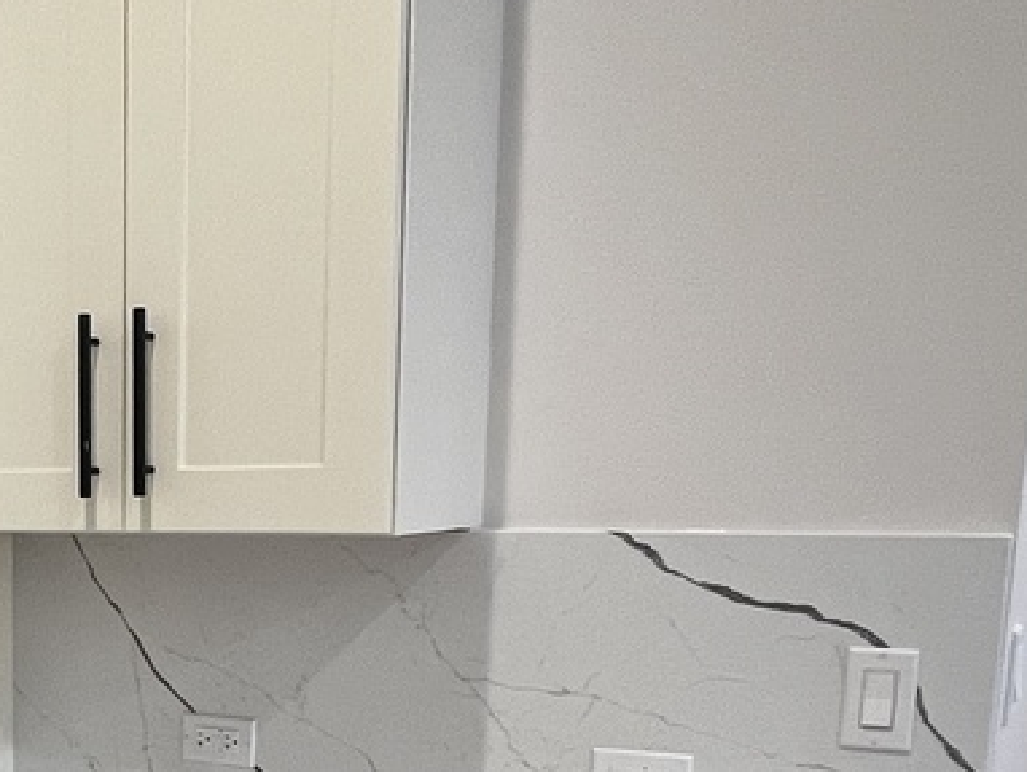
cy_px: 745
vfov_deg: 28.2
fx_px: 1455
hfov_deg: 34.3
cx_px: -67
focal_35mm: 49
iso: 200
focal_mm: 1.57
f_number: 1.8
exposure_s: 1/60
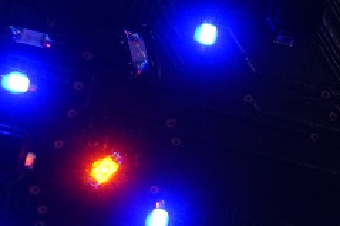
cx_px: 616
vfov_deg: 6.1
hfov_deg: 8.8
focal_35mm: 224
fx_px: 2115
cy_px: 90
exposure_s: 1/60
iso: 320
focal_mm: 35
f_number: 5
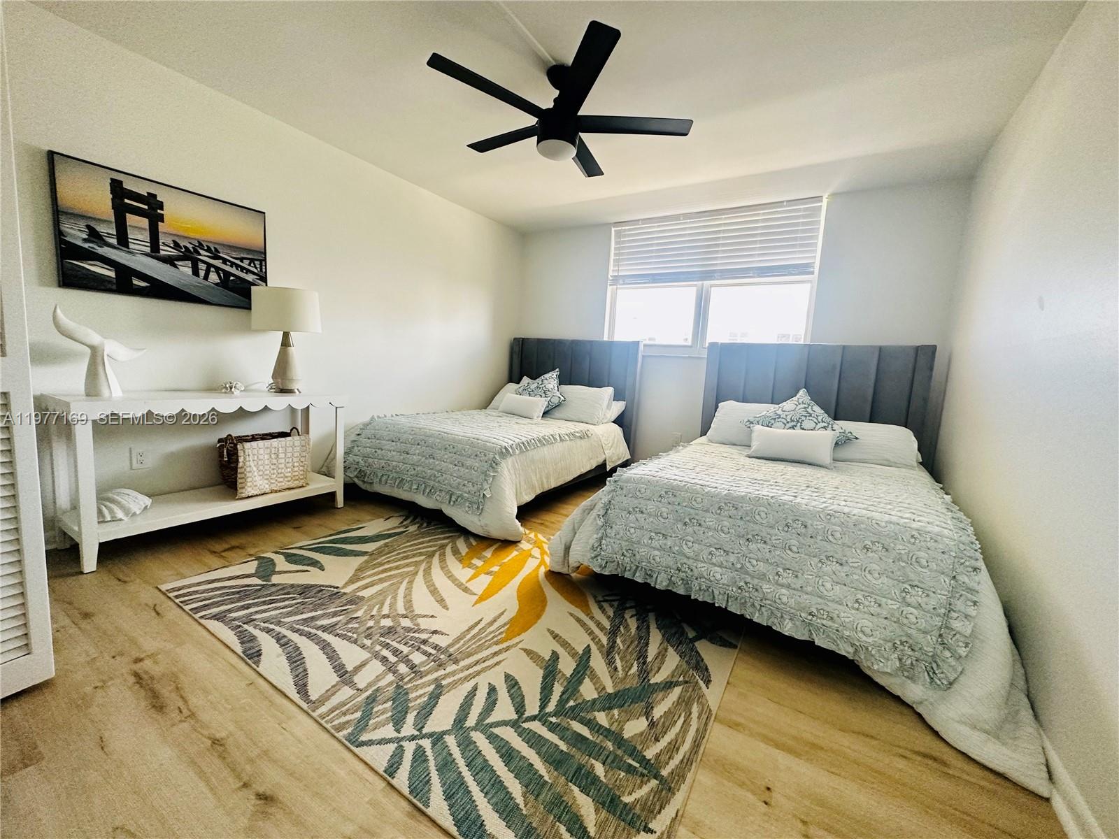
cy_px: 420
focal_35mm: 14
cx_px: 560
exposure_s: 1/120
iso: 250
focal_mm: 2.22
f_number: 2.2
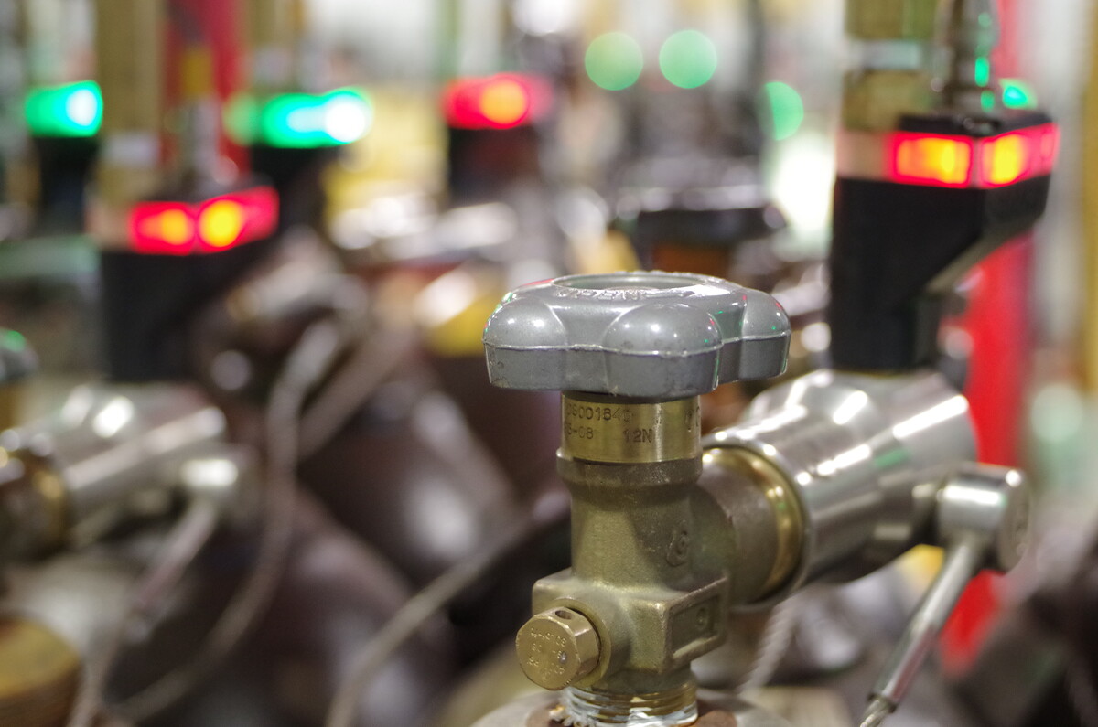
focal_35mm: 60
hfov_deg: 33.5
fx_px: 1826
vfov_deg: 22.5
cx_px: 549
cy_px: 364
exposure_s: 1/100
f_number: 3.5
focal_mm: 40
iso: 3200
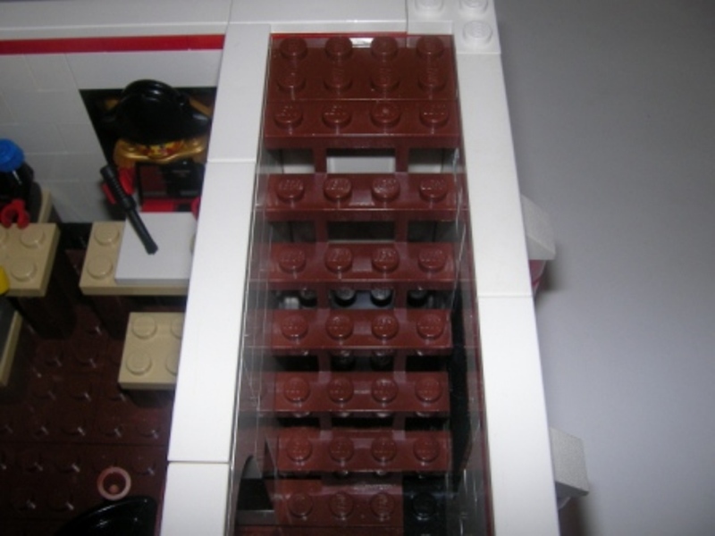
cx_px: 358
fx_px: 785
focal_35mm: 38
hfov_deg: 49.0
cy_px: 268
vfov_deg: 37.7
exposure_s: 1/30
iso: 100
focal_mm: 6.3
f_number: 6.6
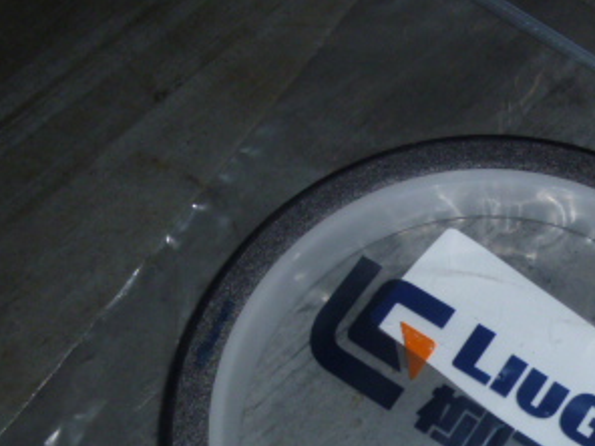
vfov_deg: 25.7
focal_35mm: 54
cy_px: 446
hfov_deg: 34.8
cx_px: 446
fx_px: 928
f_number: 3.1
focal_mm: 4.5
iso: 100
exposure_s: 1/60
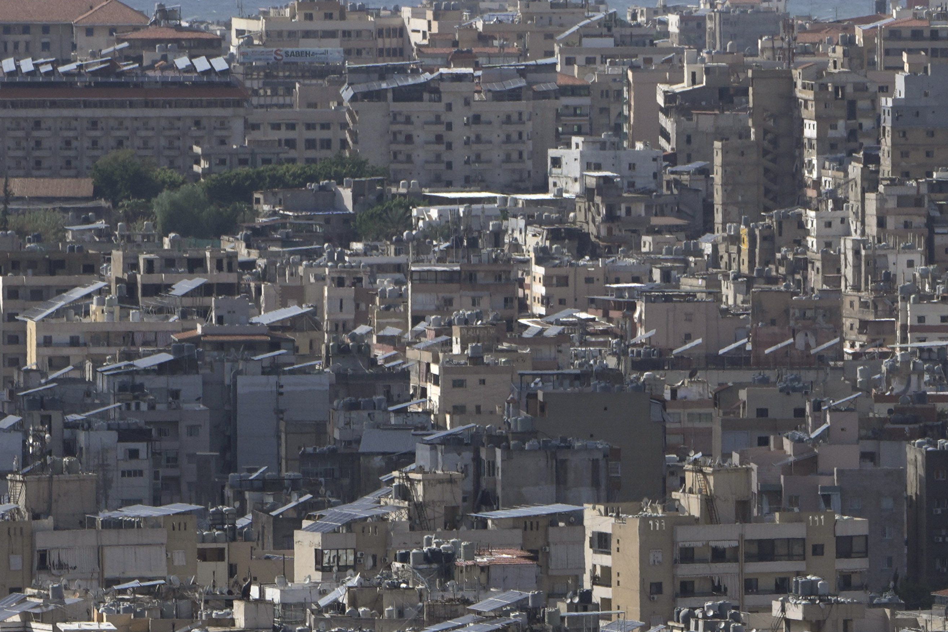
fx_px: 16088
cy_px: 809
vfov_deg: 2.2
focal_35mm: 611
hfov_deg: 3.4
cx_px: 1437
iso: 100
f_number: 7.1
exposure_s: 1/1000
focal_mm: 185
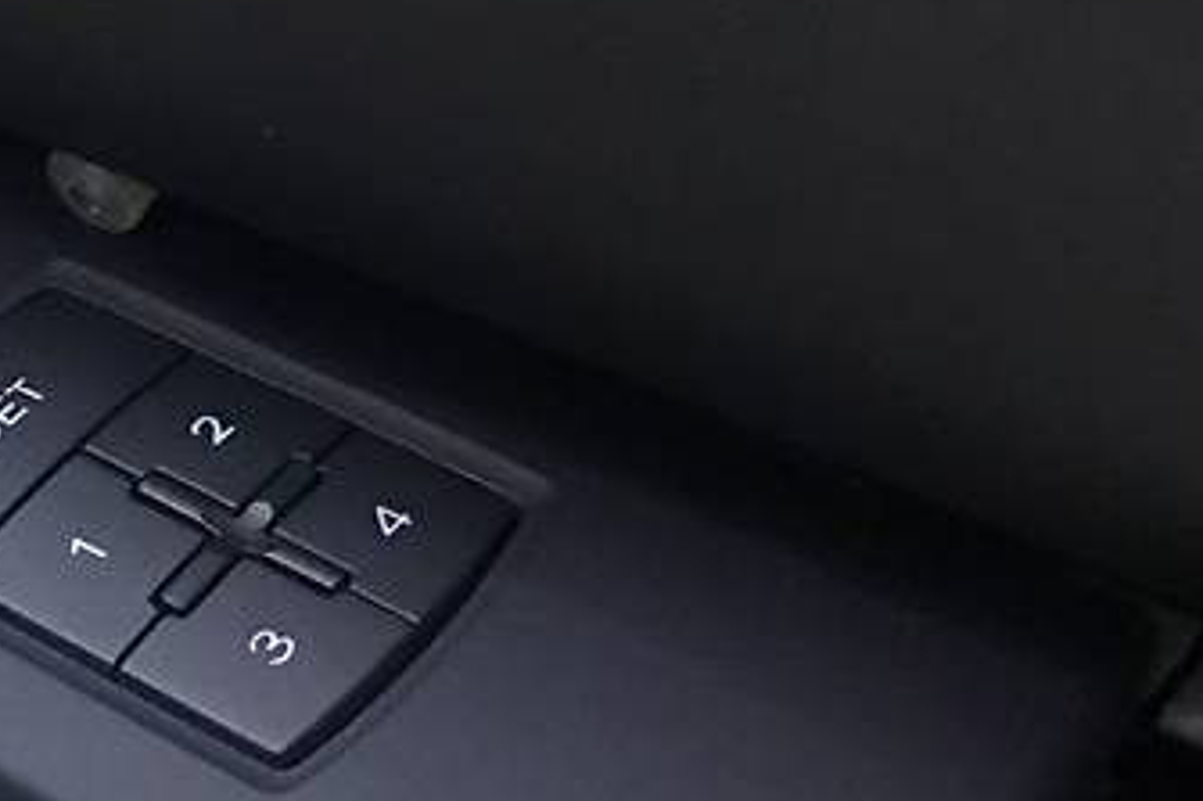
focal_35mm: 72
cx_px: -144
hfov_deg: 25.8
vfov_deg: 18.6
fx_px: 2405
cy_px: 736
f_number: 2.2
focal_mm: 4.2
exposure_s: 1/8
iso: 100
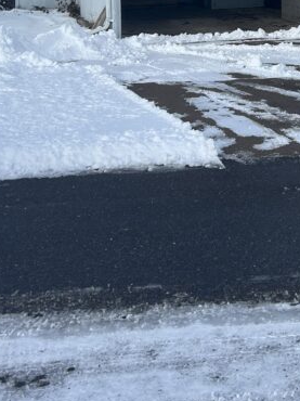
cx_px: 314
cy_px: -62
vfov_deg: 24.8
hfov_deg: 19.7
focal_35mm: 72
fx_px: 833
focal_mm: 5.7
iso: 50
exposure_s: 1/4630
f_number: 1.5
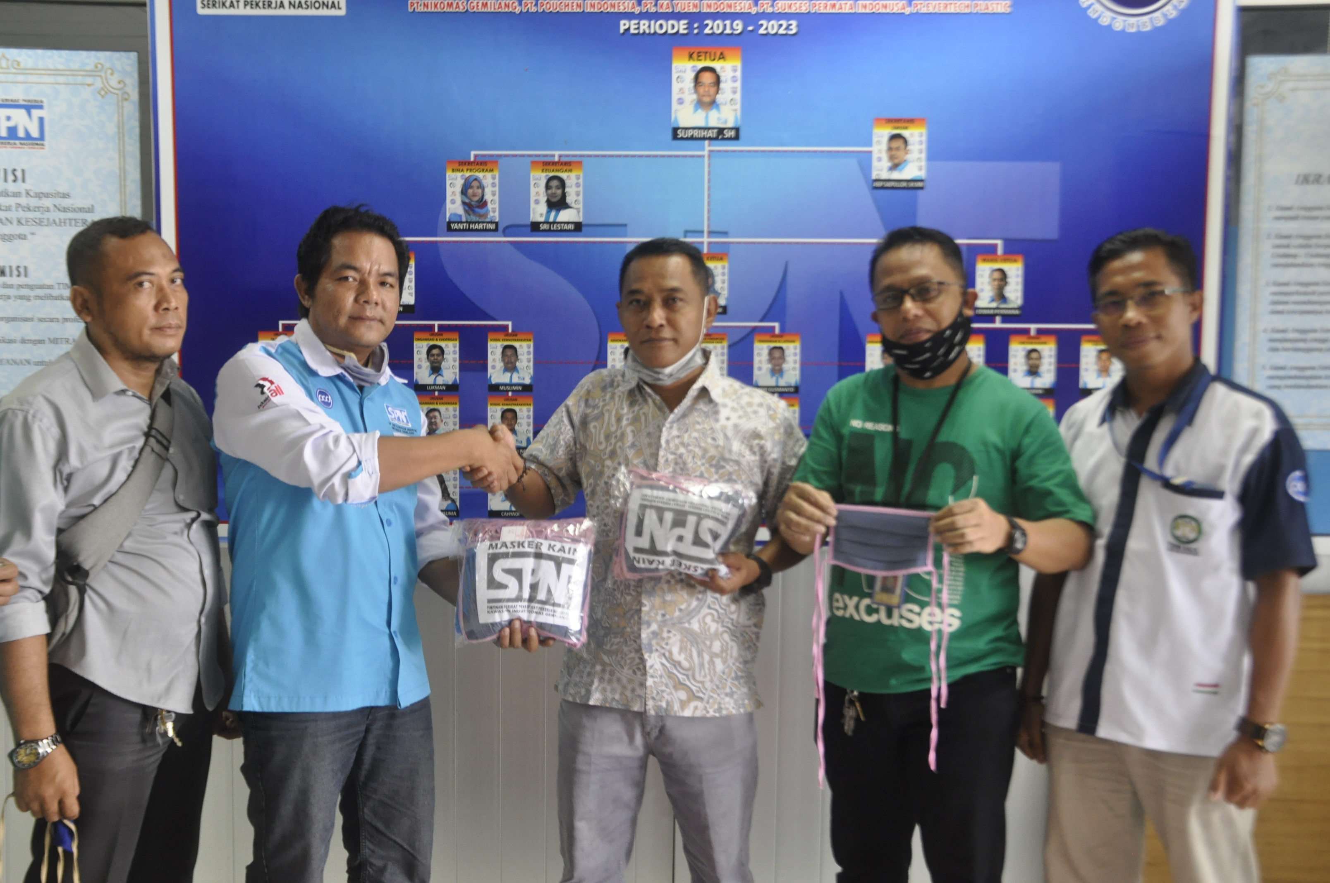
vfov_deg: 31.8
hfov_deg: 46.4
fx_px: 1550
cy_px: 442
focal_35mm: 42
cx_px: 665
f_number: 4
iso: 1100
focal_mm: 28
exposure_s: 1/30
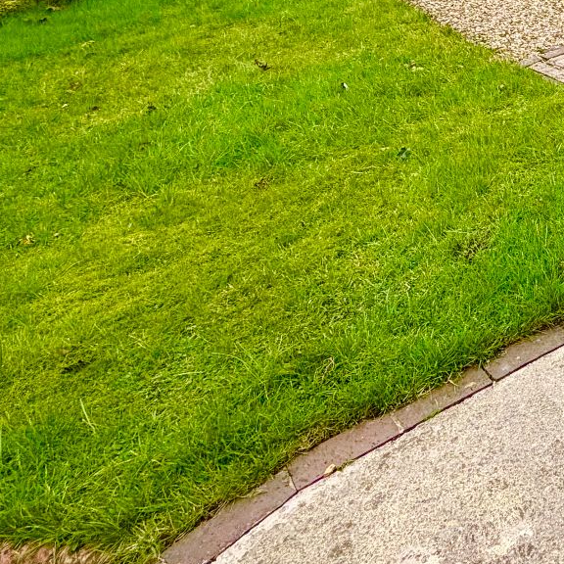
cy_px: -45
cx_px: 760
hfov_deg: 29.6
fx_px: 811
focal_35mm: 44
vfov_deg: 33.7
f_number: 2.2
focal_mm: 2.22
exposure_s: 1/333
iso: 50
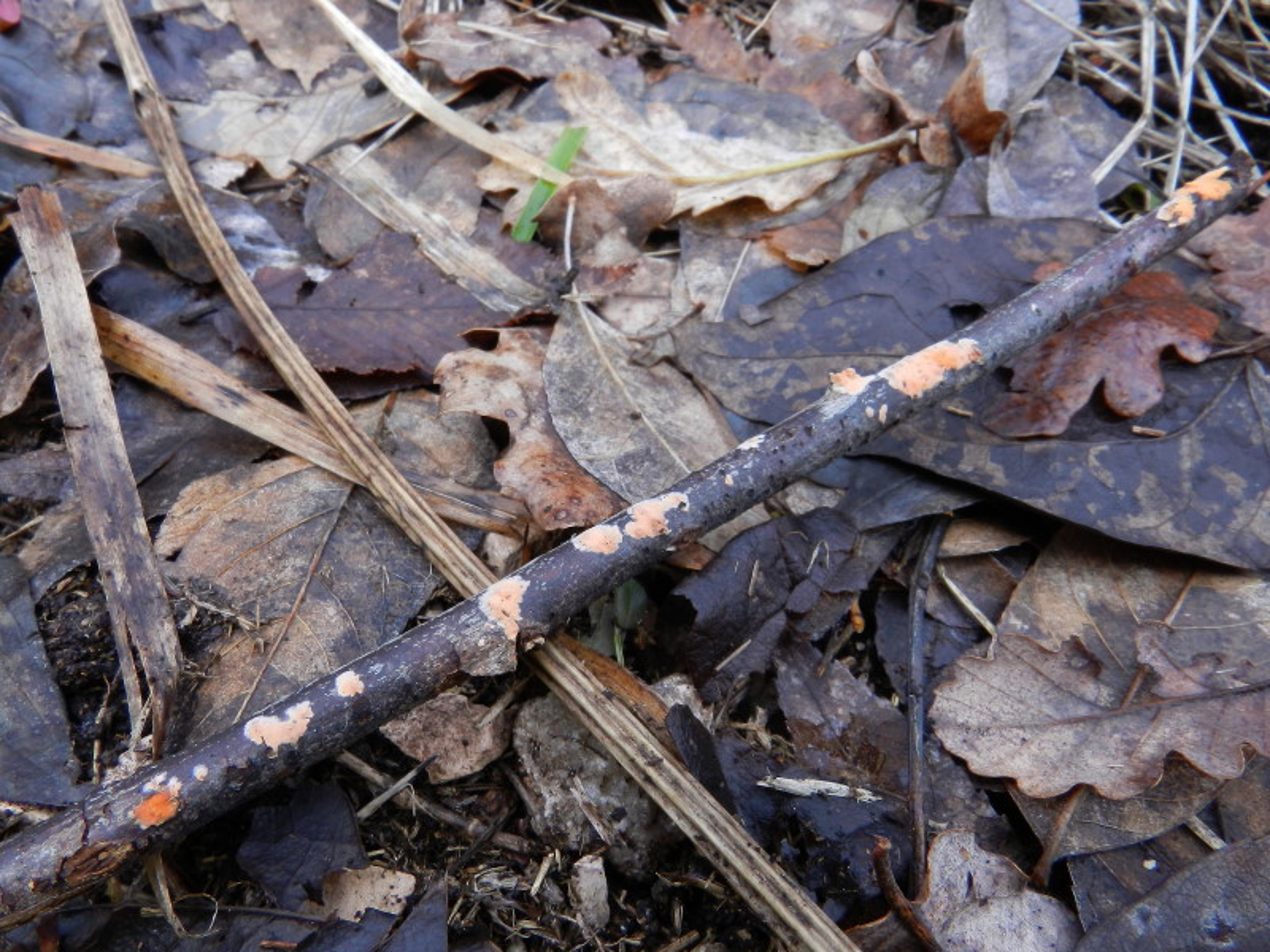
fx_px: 917
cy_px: 476
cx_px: 635
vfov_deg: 54.9
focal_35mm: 25
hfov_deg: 69.4
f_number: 6.3
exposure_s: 1/30
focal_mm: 4.5
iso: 160
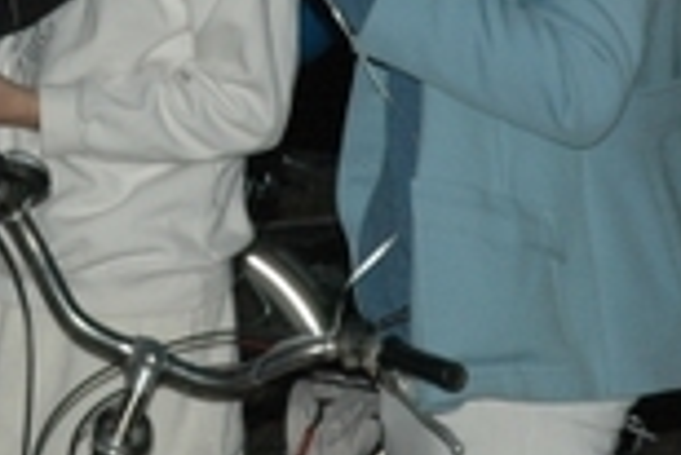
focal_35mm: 253
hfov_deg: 8.1
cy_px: -144
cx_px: 155
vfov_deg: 5.4
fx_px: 4790
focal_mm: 52
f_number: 4.5
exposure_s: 1/60
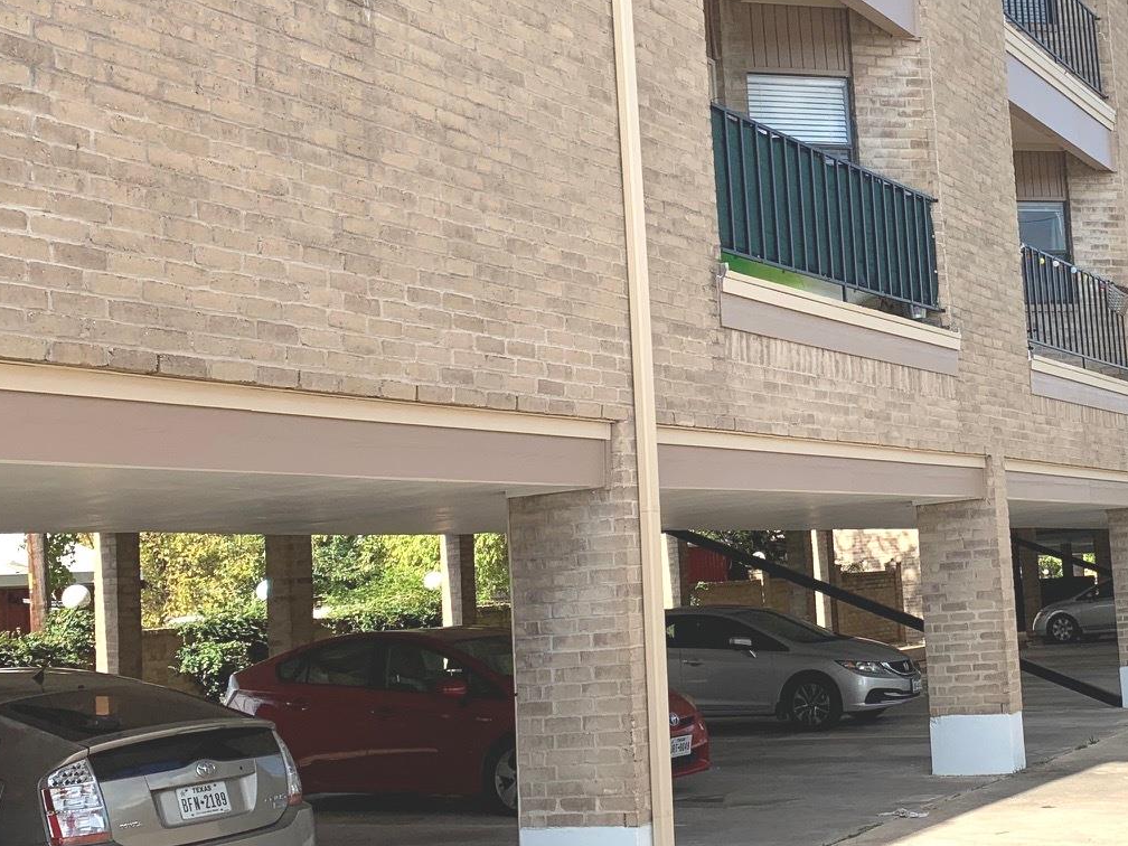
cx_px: 920
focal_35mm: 52
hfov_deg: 35.5
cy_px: 403
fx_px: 1694
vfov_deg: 28.0
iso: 25
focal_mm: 4.25
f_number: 1.8
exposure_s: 1/1490
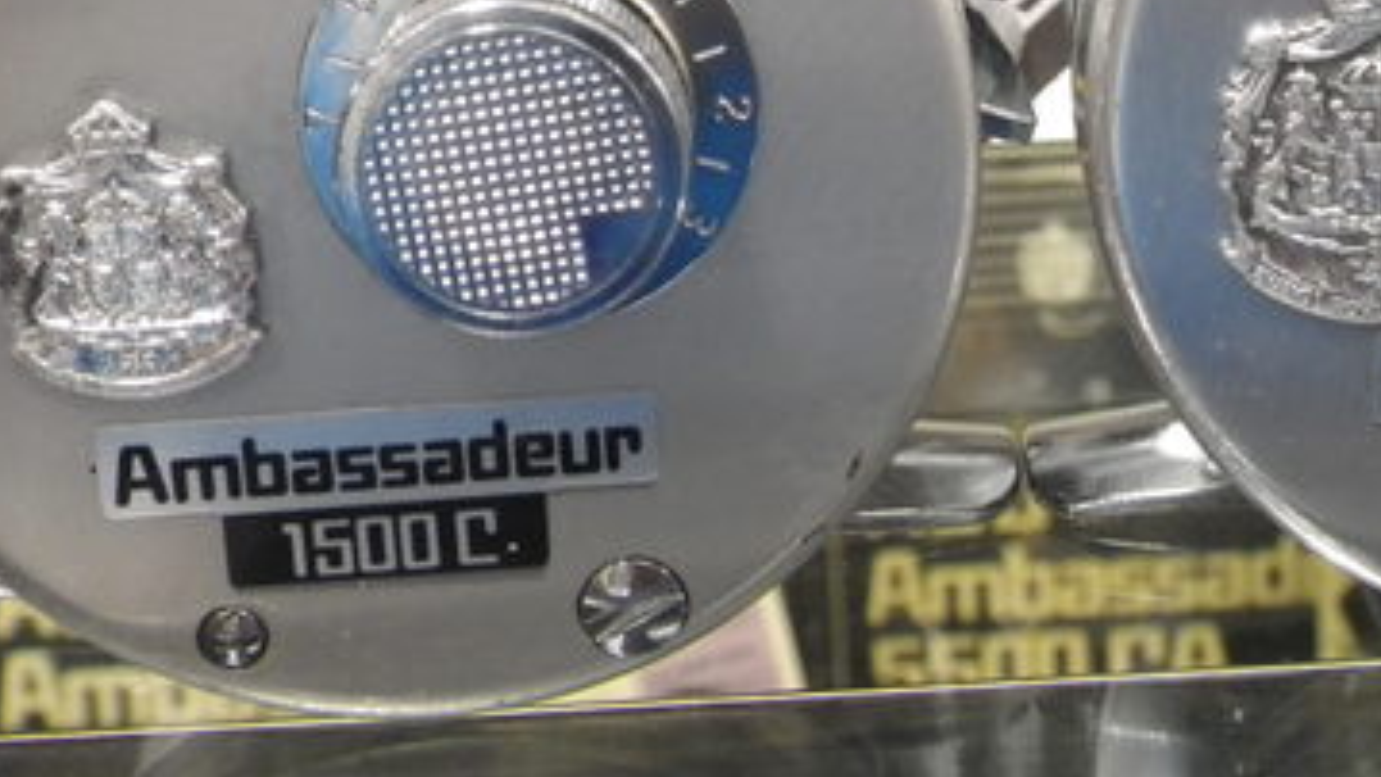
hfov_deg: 31.4
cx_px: 996
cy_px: 12
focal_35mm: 66
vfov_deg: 17.8
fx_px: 2417
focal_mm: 6.1
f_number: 3.8
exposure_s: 1/50
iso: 320
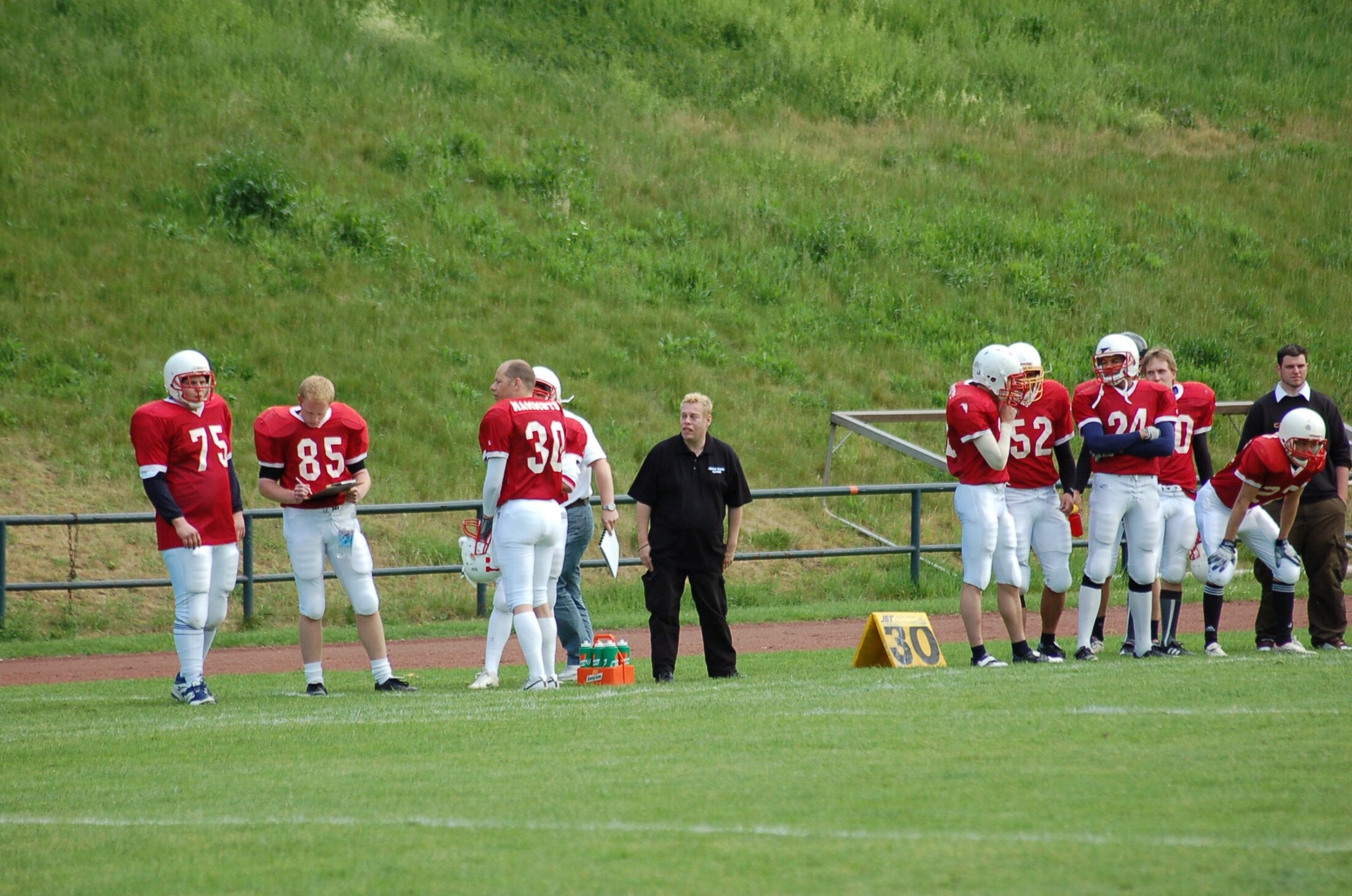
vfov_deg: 5.4
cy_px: 448
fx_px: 9559
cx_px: 676
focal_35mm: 255
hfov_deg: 8.1
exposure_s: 1/800
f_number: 4.8
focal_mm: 170
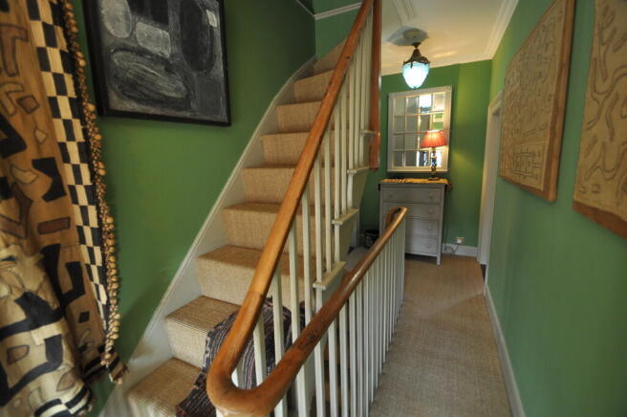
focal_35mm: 15
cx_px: 314
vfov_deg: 77.2
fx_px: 261
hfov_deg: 100.4
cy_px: 208
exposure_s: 1/15
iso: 400
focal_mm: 10
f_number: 4
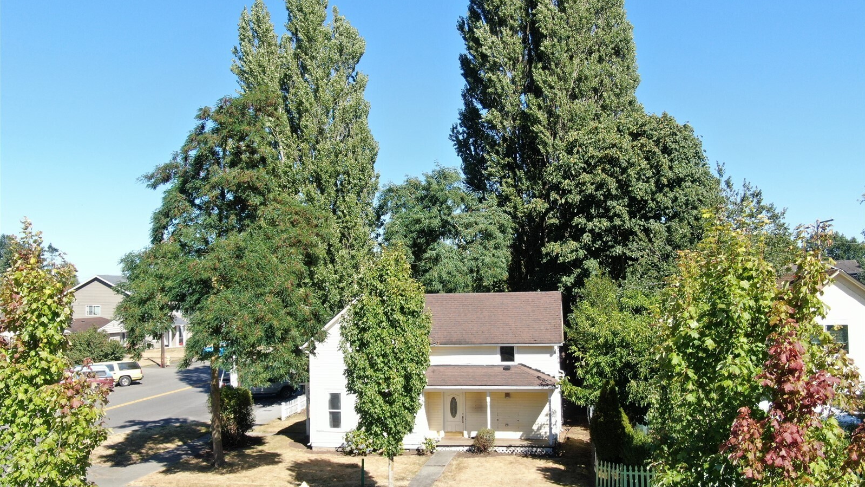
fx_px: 826
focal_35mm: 36
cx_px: 432
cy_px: 269
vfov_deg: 32.8
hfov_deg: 55.3
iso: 100
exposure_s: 1/500
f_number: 3.2
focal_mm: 5.57
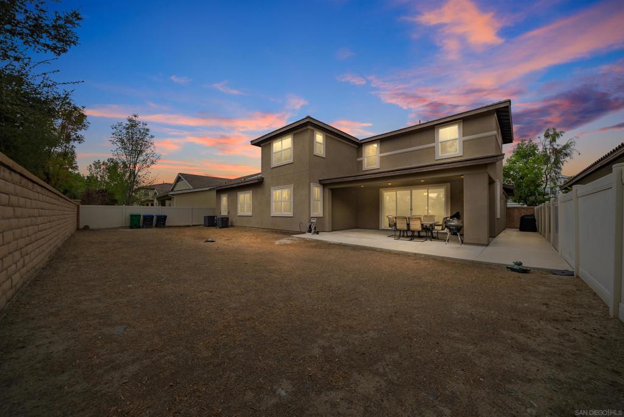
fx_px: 208
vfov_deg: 90.1
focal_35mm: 12
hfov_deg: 112.6
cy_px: 208
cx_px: 312
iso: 80
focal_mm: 12
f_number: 6.3
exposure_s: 1/125
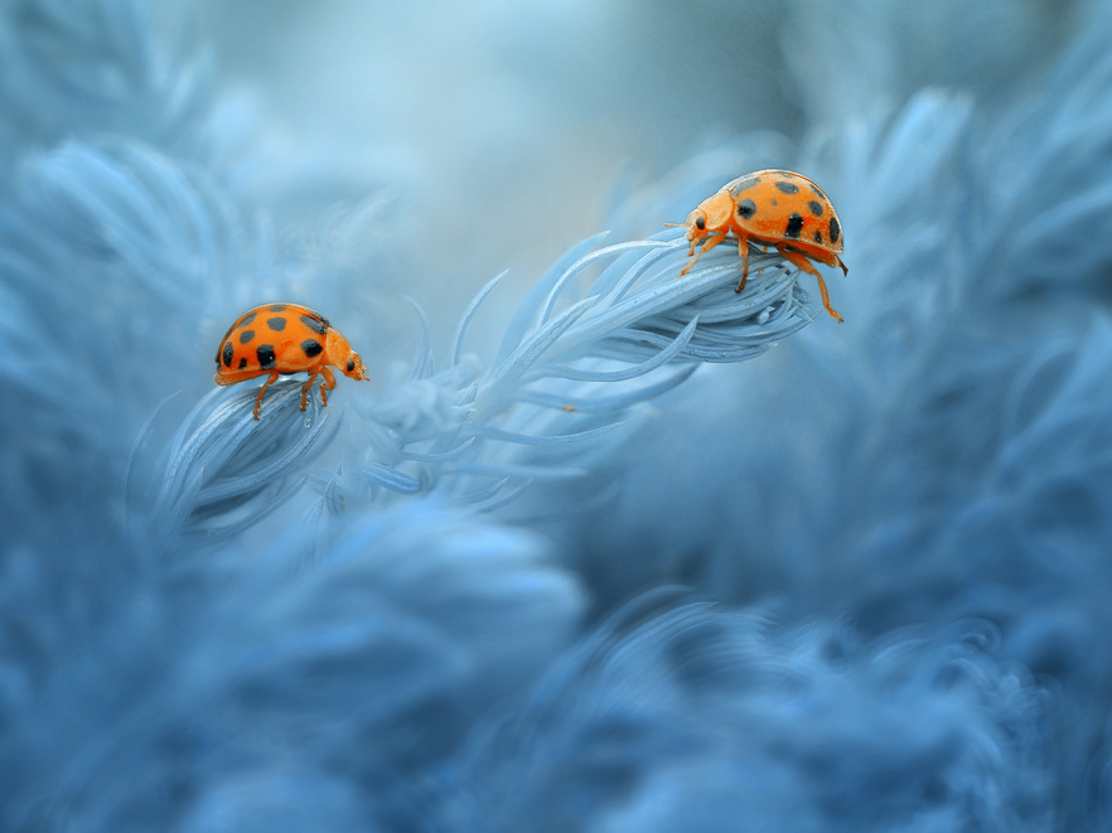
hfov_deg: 11.5
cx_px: 551
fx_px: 5509
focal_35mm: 172
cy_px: 417
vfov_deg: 8.7
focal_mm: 105
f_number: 7.1
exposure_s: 1/125
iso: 200
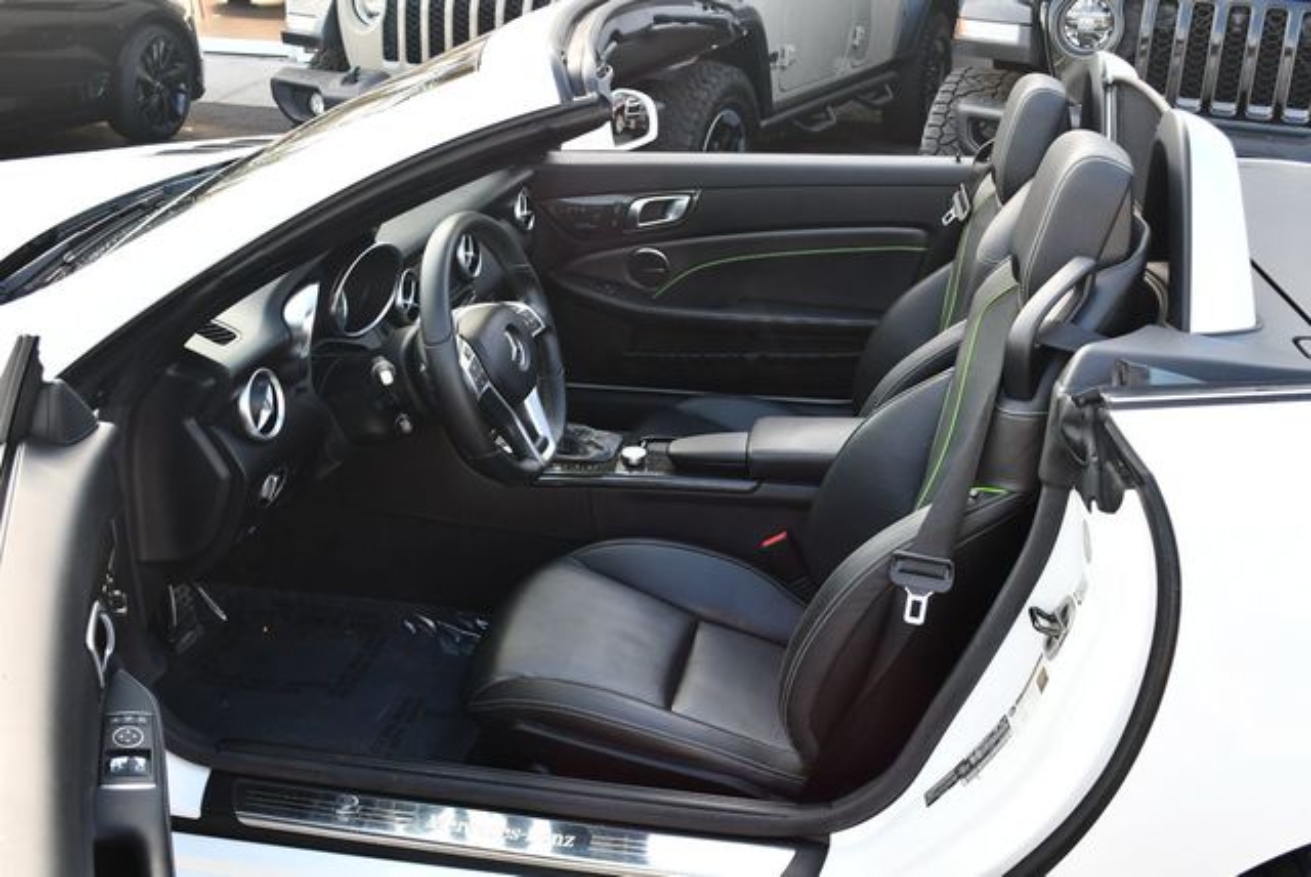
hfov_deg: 53.1
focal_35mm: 36
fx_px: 1312
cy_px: 438
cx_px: 656
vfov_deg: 36.9
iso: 400
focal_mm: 18
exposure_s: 1/250
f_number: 5
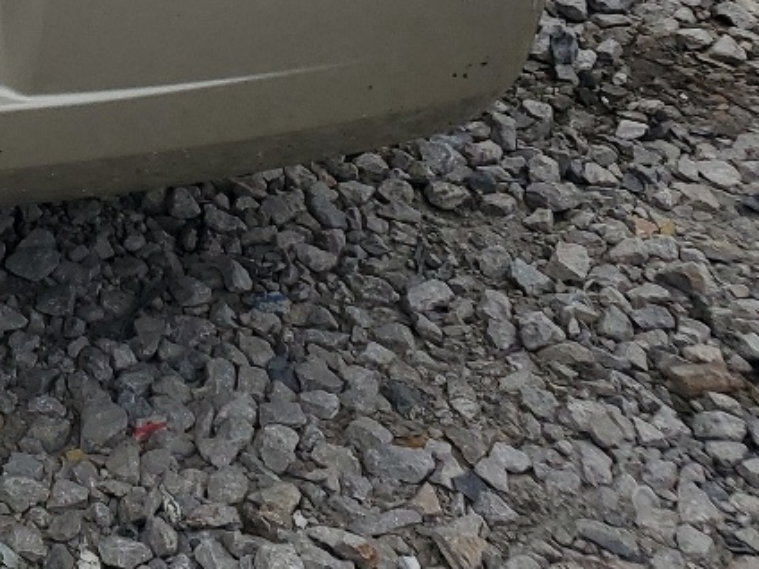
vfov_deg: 13.9
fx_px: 2149
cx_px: -388
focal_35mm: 98
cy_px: -358
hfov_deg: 17.9
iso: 50
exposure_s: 1/3333
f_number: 1.5
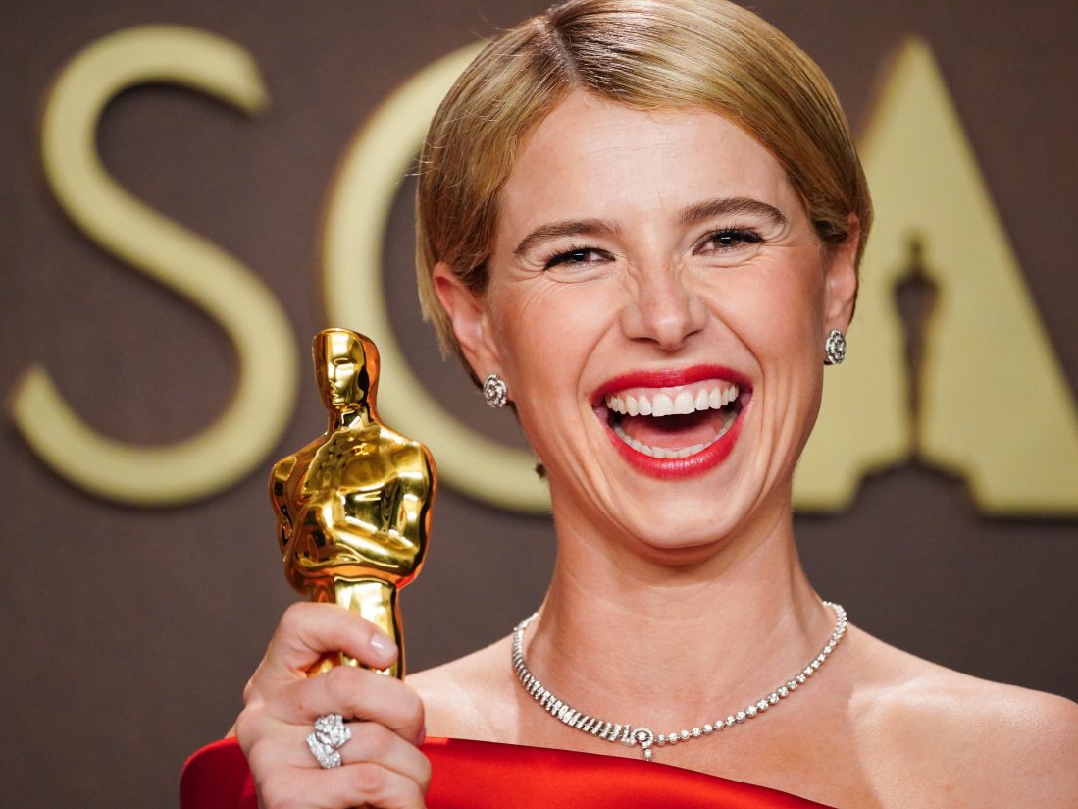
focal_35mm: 434
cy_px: 404
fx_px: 13514
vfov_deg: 3.4
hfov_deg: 4.6
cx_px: 559
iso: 5000
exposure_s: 1/500
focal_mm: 400
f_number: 5.6
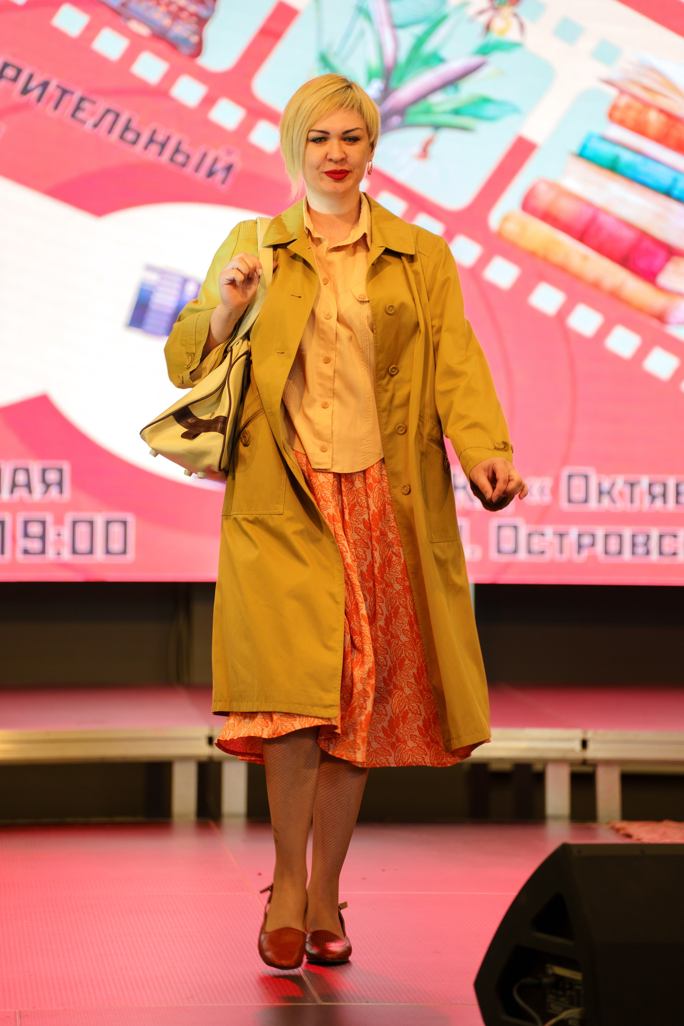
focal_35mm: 150
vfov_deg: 13.7
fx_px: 4275
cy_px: 513
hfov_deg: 9.1
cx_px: 342
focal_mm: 150
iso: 500
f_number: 2.8
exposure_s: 1/200
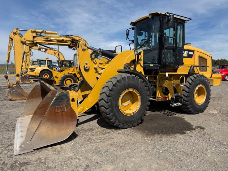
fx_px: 158
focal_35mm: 24
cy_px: 86
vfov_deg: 56.8
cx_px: 114
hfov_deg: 71.6
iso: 80
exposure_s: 1/5319
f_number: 1.78
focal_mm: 6.76
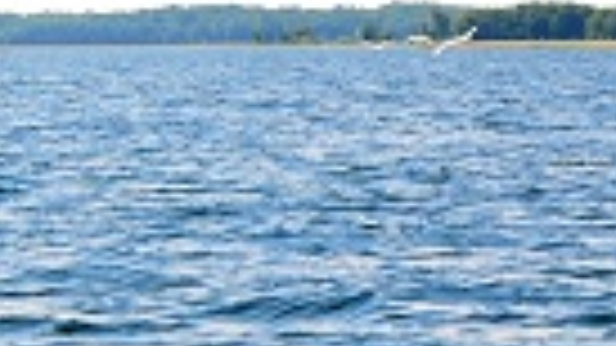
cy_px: -29
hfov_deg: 7.8
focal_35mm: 275
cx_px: 43
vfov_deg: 4.4
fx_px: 4491
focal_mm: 24
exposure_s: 1/320
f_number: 4.5
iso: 100
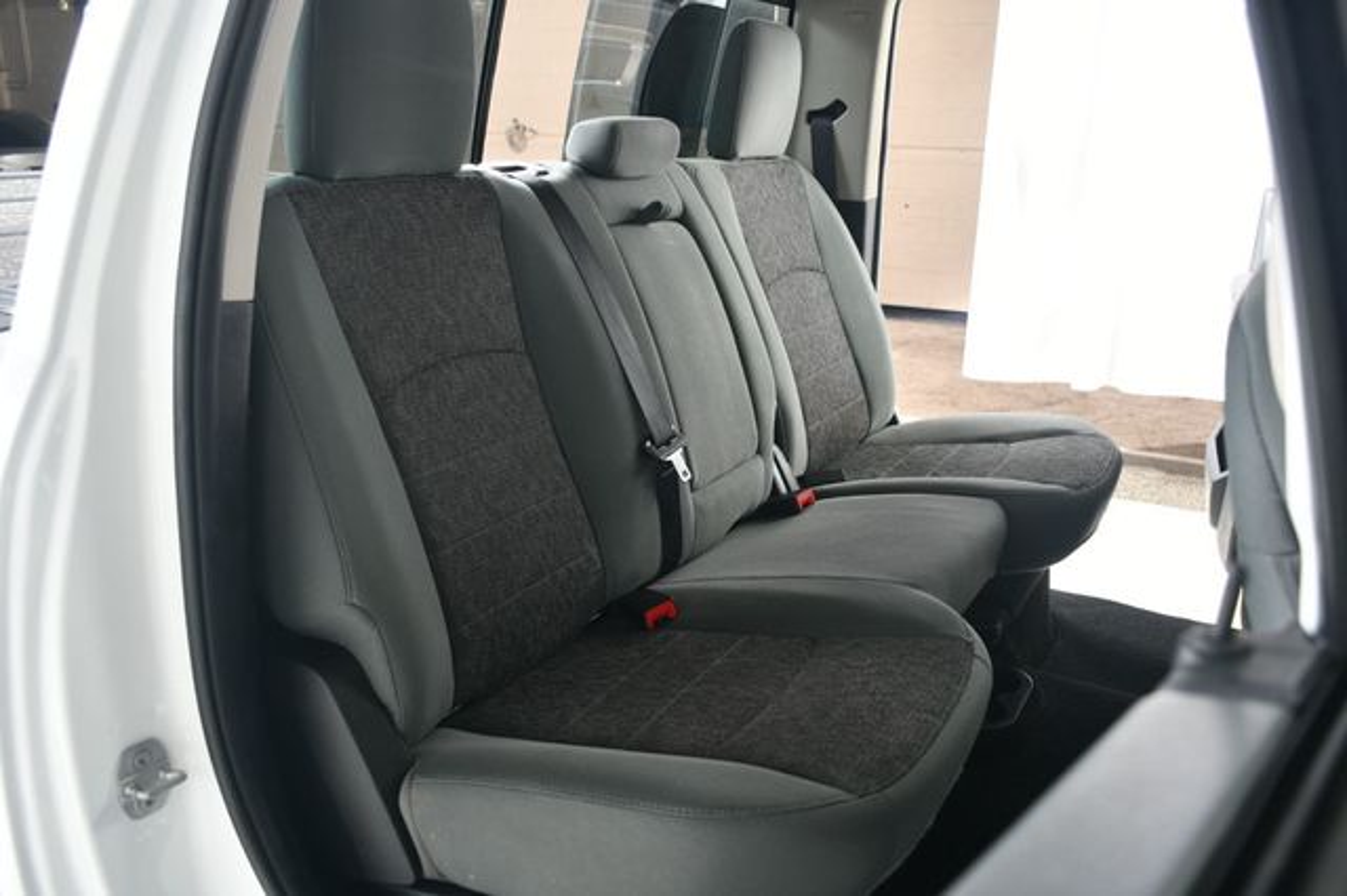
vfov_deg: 39.9
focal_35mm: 33
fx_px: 1234
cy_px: 448
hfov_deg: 57.2
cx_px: 674
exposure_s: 1/160
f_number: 3.5
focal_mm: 22
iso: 100
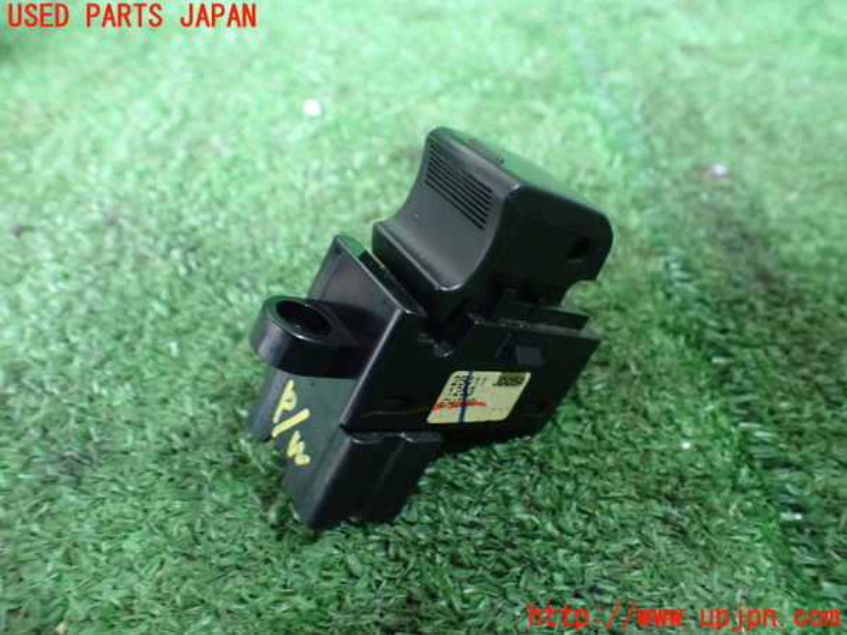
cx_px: 424
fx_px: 734
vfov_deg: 46.8
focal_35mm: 30
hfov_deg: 60.0
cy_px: 318
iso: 1250
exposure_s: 1/30
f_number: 2.3
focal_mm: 5.4
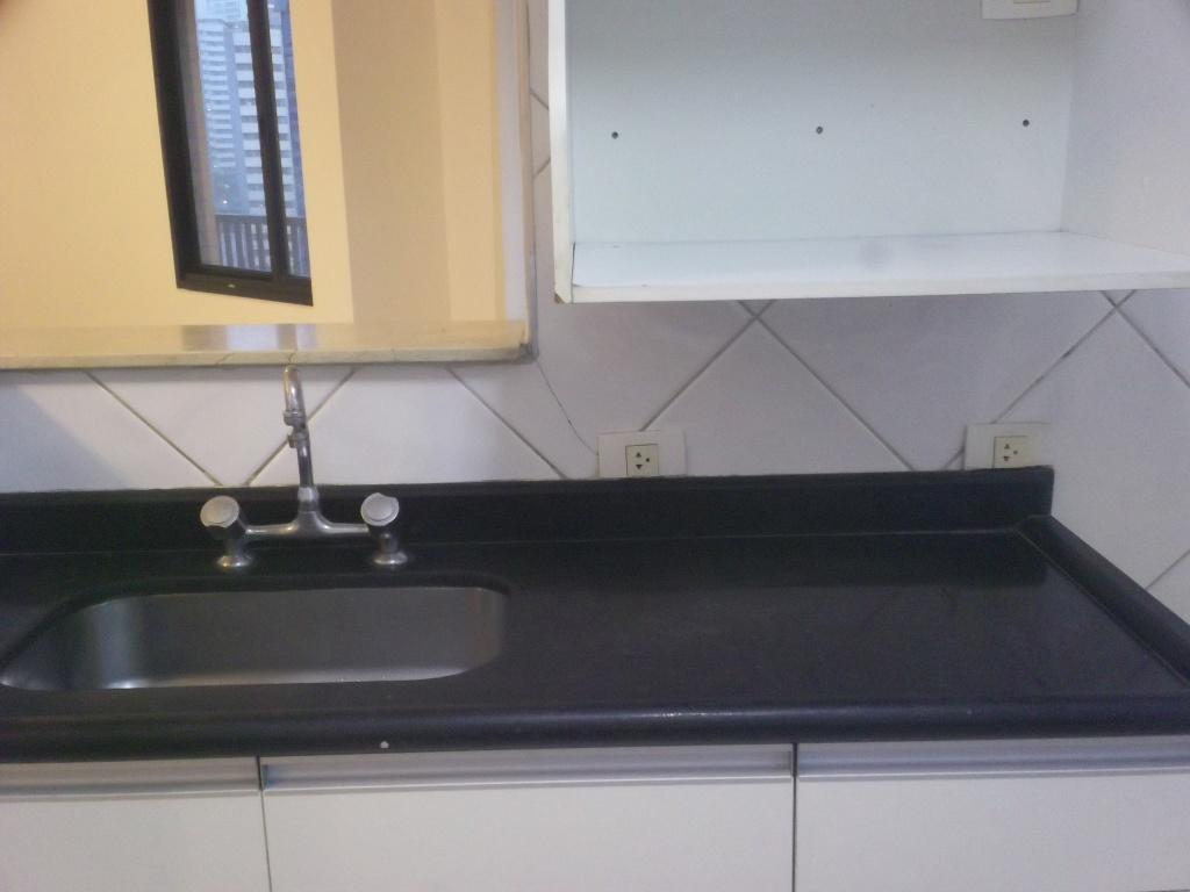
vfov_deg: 37.7
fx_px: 1306
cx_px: 595
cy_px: 446
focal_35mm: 38
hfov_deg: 49.0
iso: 320
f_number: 4.5
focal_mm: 6.3
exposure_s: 1/8
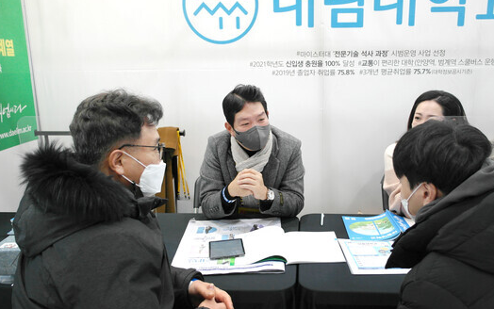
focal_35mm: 35
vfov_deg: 36.3
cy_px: 161
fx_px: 471
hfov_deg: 55.1
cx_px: 278
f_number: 3.5
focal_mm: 20
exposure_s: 1/80
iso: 400
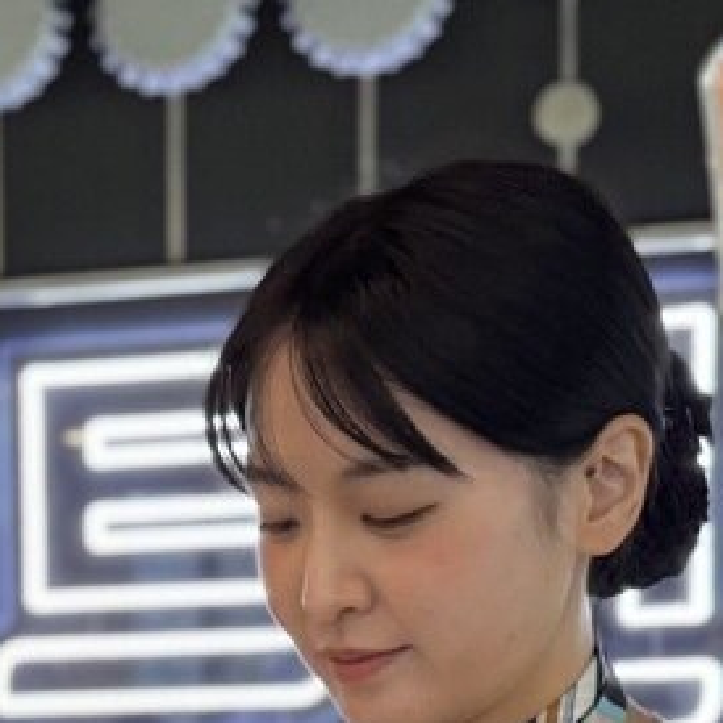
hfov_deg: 15.6
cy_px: 981
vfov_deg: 15.3
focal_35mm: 108
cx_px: -103
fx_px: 2552
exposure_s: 1/120
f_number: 1.78
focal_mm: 6.76
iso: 100
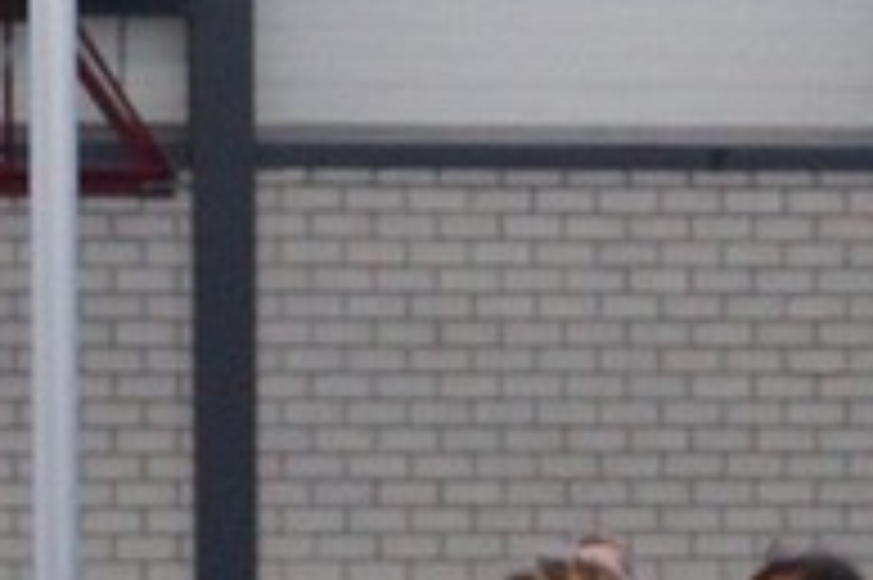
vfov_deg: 6.2
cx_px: 585
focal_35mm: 222
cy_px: 490
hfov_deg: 9.3
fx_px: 5379
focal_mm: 28
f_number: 4
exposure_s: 1/200
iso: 1250
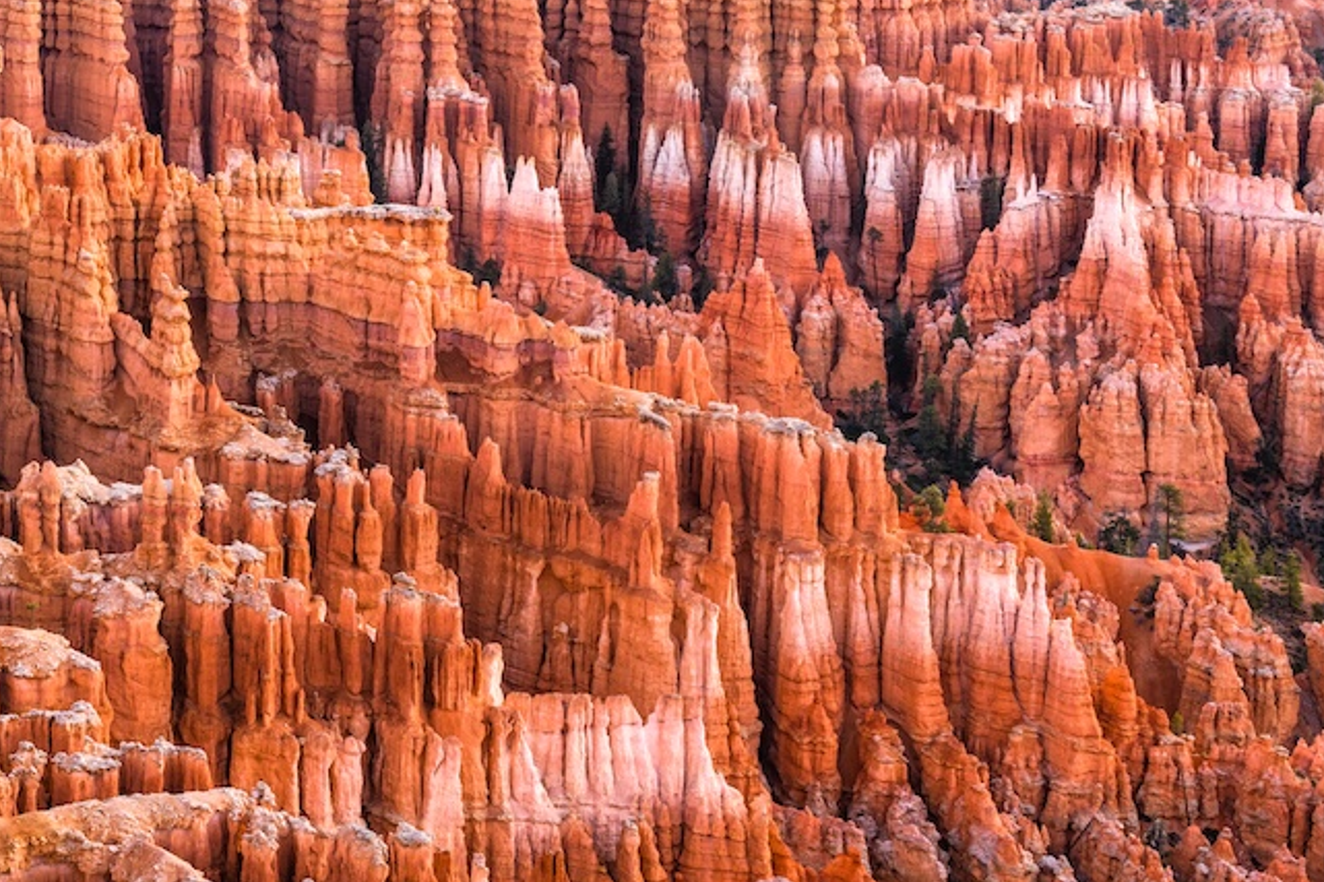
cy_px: 13
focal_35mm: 83
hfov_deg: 23.6
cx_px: 64
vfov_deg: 16.1
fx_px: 3052
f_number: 11
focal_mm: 38
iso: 64
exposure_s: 2.5
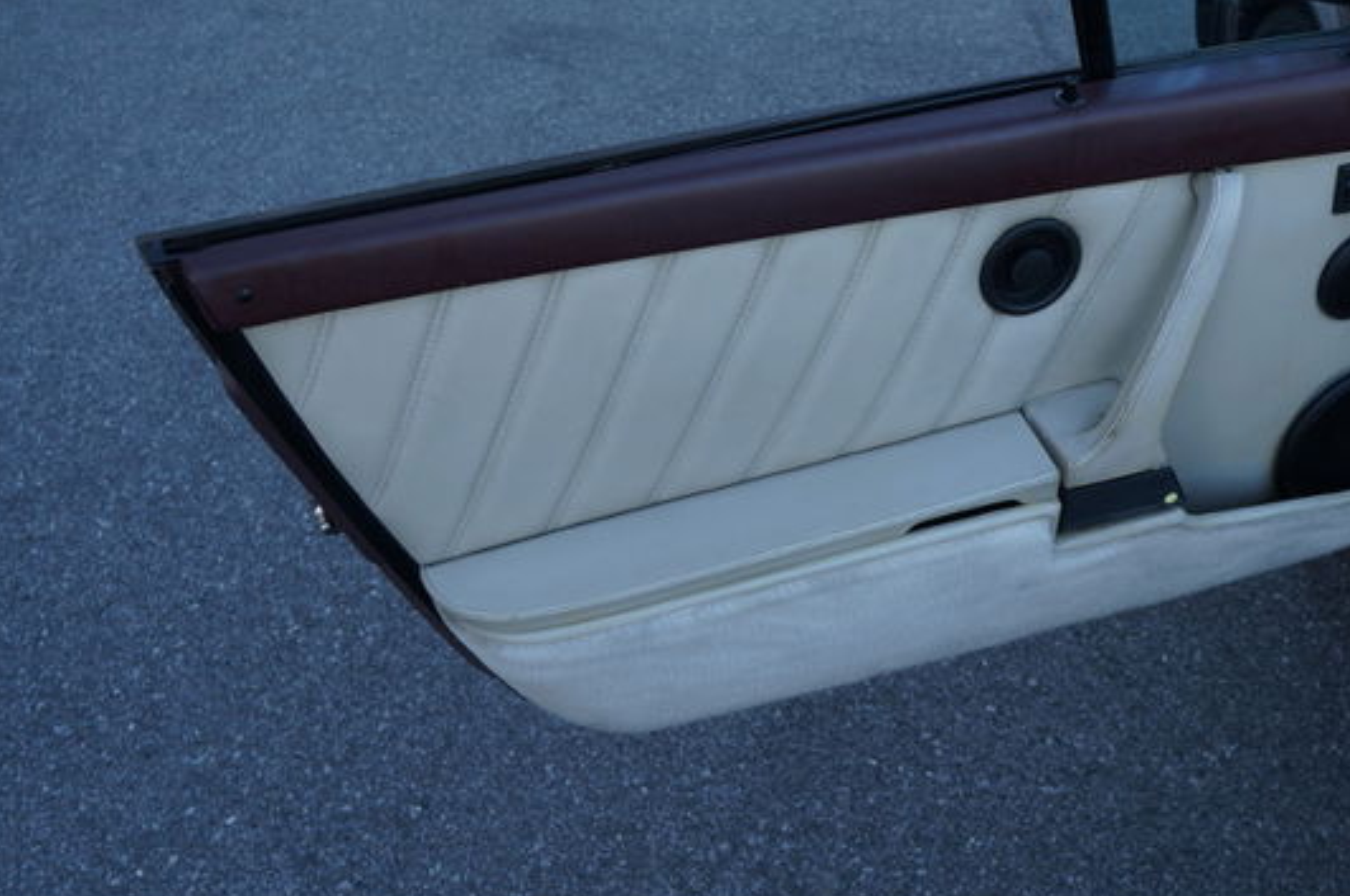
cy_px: 277
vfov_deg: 33.7
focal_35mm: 39
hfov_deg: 49.0
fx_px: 1460
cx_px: 873
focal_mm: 18
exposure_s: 1/100
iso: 200
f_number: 5
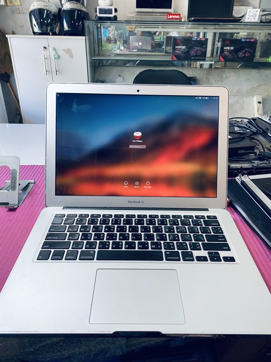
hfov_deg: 53.1
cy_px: 181
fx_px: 271
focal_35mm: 26
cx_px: 136
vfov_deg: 67.3
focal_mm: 4.25
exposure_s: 1/50
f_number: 1.8
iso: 160
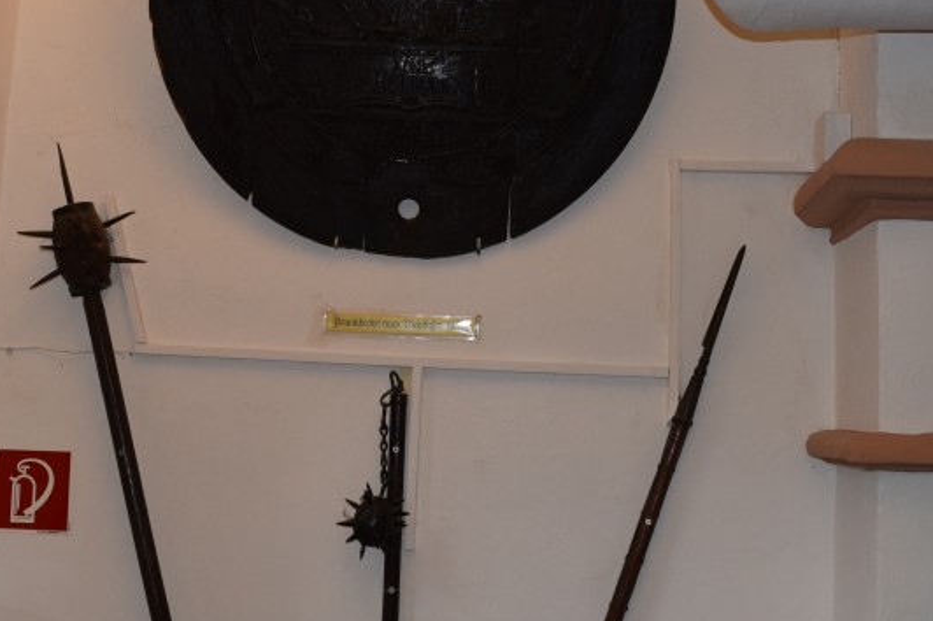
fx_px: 1347
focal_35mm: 52
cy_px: 172
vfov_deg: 25.7
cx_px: 345
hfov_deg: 38.0
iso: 800
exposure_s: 1/100
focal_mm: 18
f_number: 5
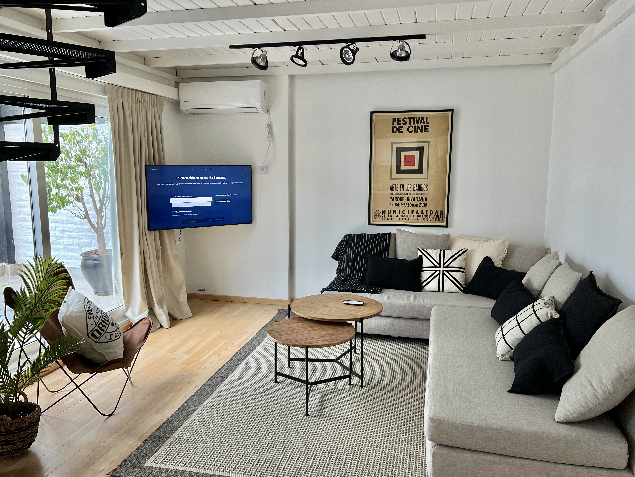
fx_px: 495
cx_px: 317
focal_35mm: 27
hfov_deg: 65.3
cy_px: 241
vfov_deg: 51.4
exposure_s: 1/121
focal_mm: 5.7
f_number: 1.5
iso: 100
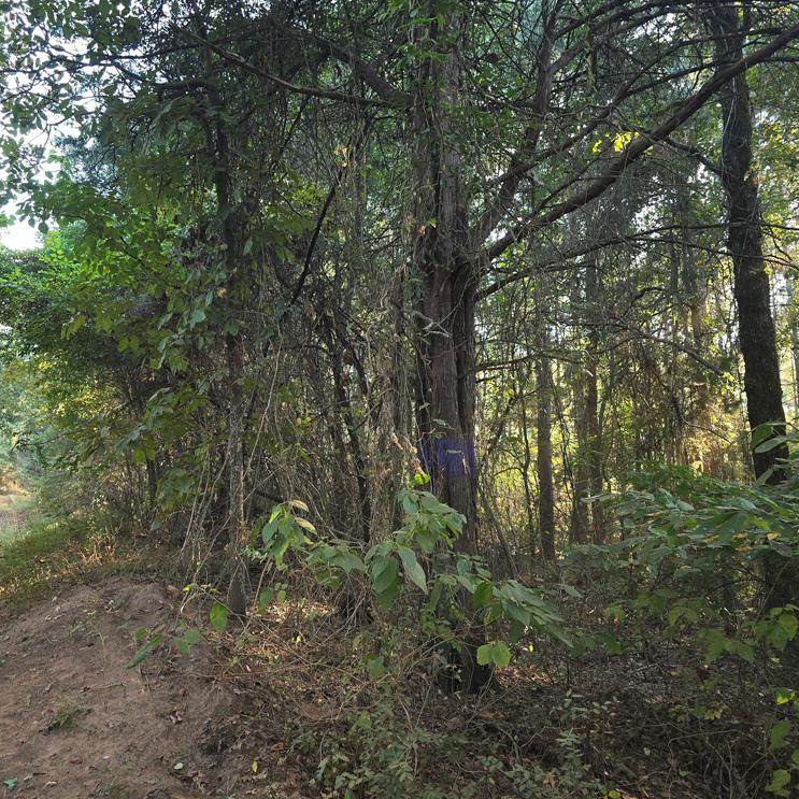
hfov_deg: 56.8
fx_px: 731
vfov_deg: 57.3
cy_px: 410
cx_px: 318
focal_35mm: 28
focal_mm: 6.3
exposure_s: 1/60
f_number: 1.7
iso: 64
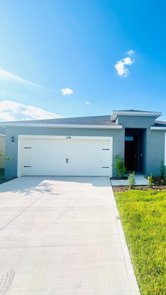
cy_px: 156
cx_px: 109
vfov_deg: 102.9
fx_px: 117
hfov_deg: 68.8
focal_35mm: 15
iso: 32
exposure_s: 1/1449
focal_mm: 1.57
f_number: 1.8
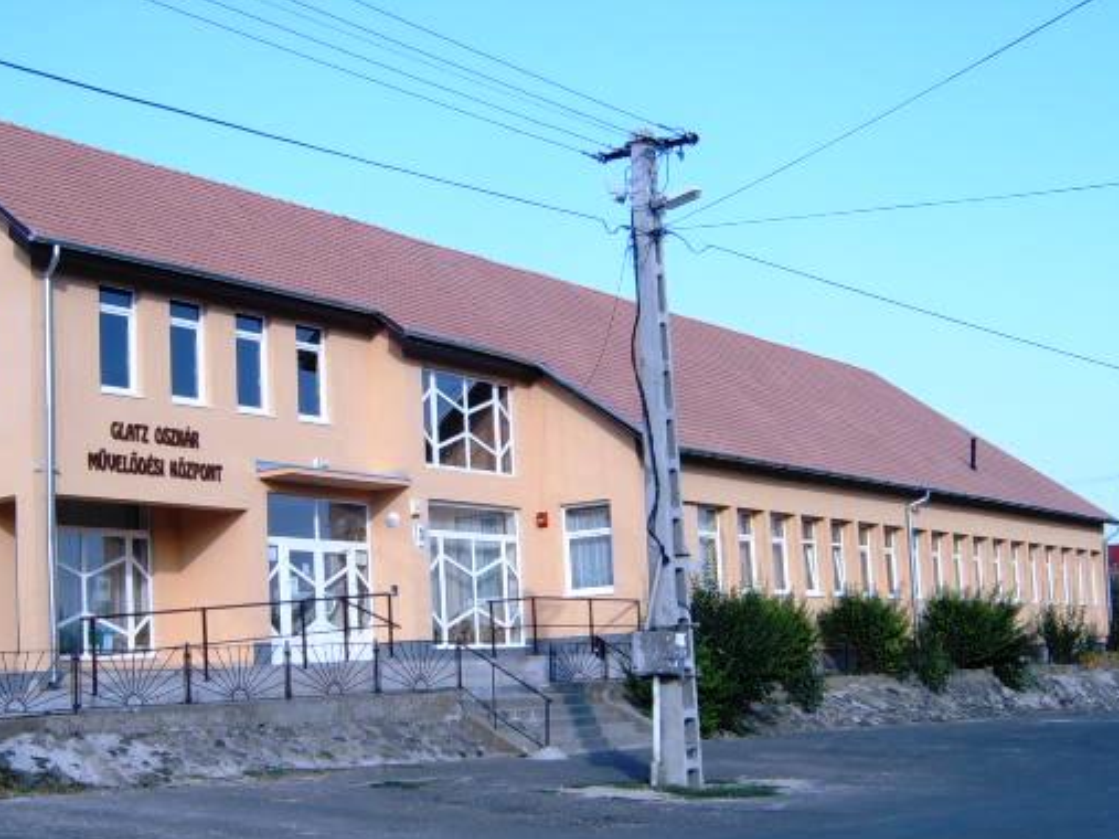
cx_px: 437
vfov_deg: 30.1
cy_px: 528
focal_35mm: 48
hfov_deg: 39.5
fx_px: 1551
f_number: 5.8
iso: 63
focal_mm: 5.8
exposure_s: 1/125
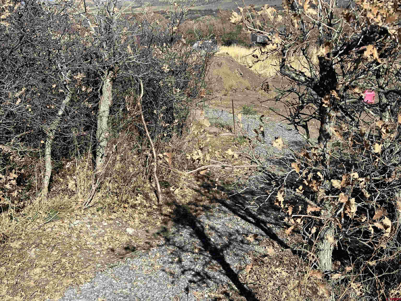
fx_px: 556
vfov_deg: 30.3
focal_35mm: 48
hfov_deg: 39.7
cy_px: 150
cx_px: 200
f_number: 1.78
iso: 64
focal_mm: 6.86
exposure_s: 1/4184
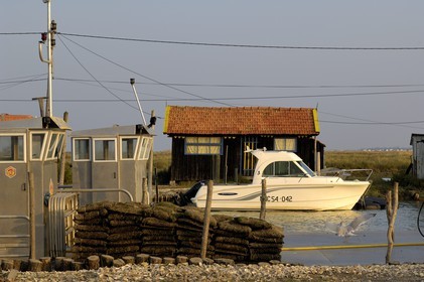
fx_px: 1236
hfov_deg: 19.5
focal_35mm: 105
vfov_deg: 13.0
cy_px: 141
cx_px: 212
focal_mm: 70
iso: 100
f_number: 6.3
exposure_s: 1/160
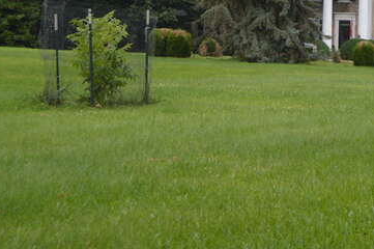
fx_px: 1173
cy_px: -15
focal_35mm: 113
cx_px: 339
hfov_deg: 17.8
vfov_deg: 11.9
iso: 100
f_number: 6.3
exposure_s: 1/160
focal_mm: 34
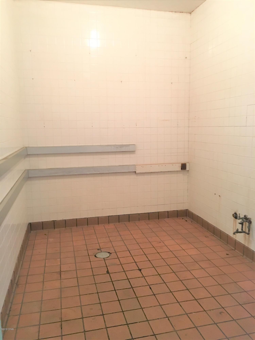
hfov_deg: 48.2
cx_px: 128
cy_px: 170
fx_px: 285
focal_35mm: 29
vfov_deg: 61.7
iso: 200
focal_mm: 4.15
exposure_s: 1/20
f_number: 2.2
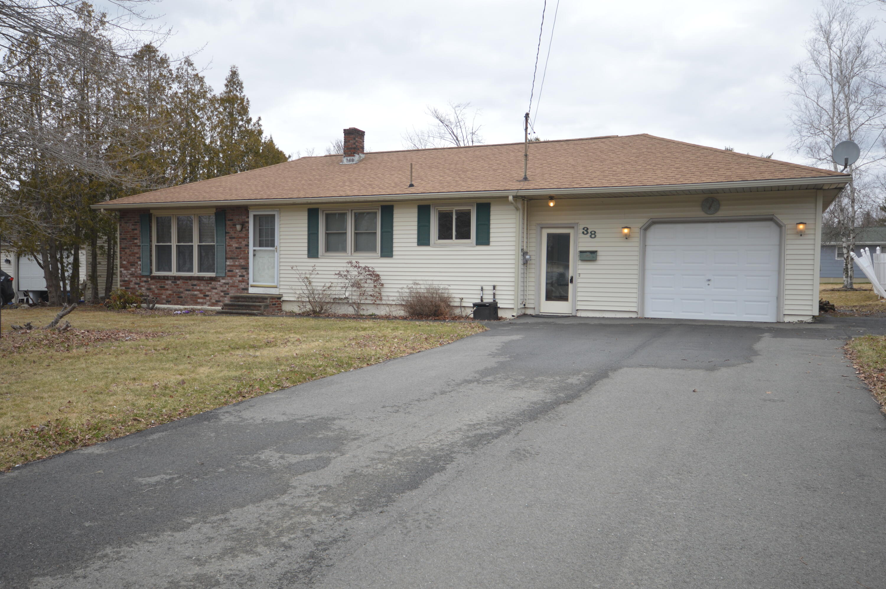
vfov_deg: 43.5
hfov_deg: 62.0
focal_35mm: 30
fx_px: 738
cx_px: 443
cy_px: 294
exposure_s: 1/125
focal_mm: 20
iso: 110
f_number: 5.6
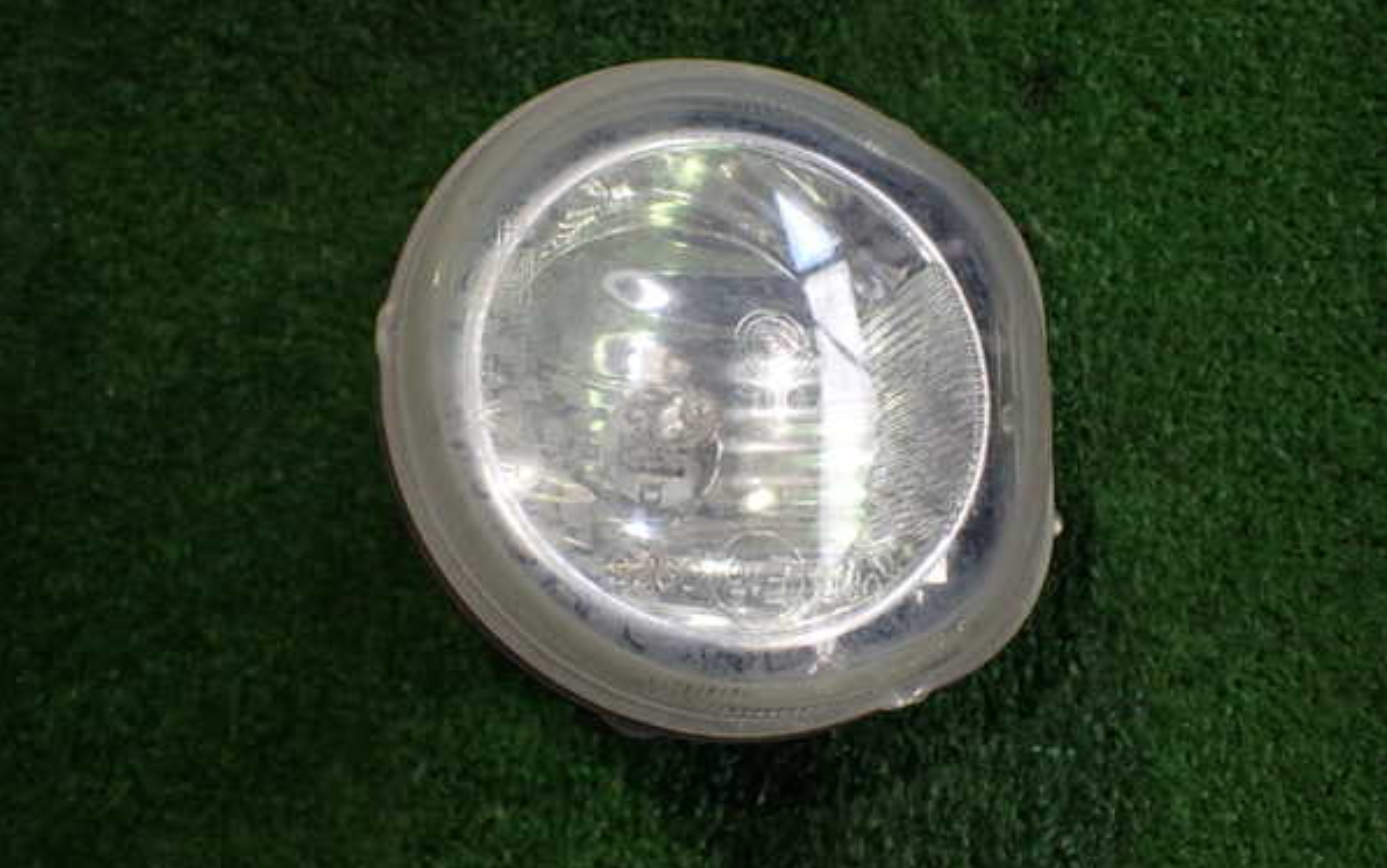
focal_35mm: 32
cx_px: 696
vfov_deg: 39.5
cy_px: 412
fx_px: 1210
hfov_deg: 59.6
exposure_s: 1/125
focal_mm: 5.4
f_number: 2.3
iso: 250
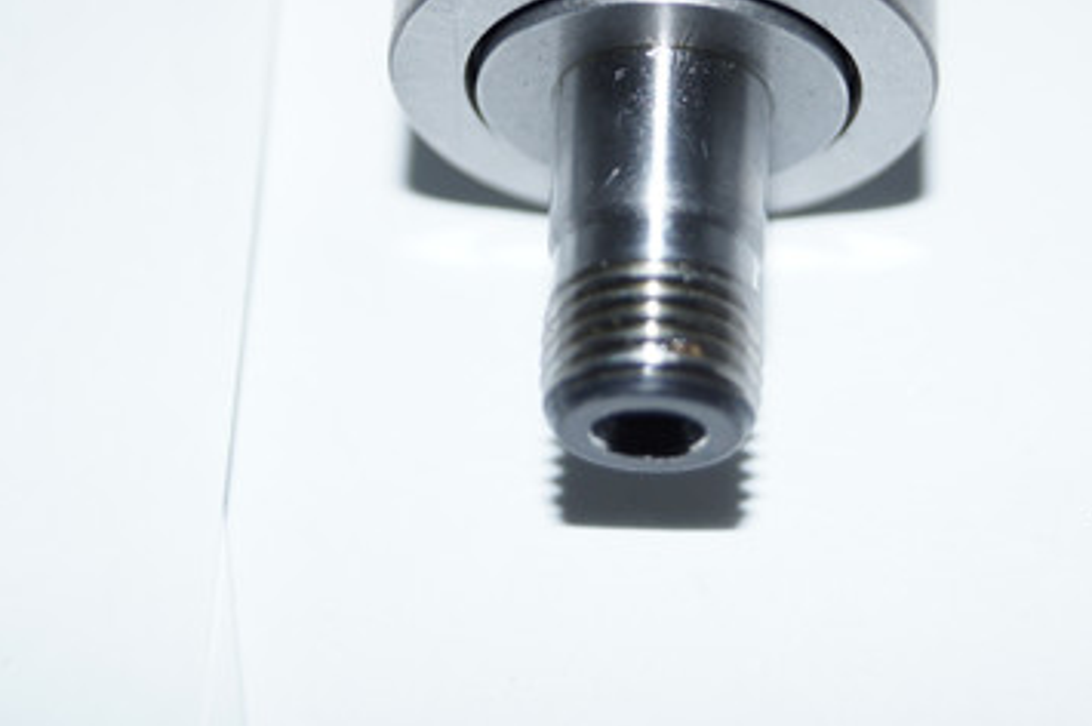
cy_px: 209
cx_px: 674
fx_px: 2692
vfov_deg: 15.3
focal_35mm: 89
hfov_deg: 22.9
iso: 125
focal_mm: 35
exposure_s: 1/60
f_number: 5
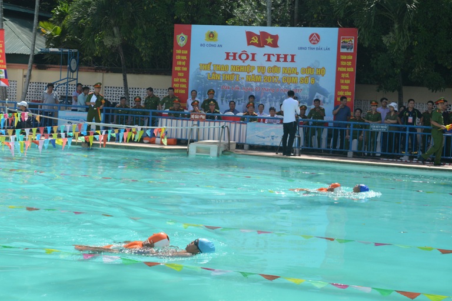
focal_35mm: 75
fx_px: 942
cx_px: 226
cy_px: 150
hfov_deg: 27.0
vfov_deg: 18.2
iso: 1600
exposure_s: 1/4000
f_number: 7.1
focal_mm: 50
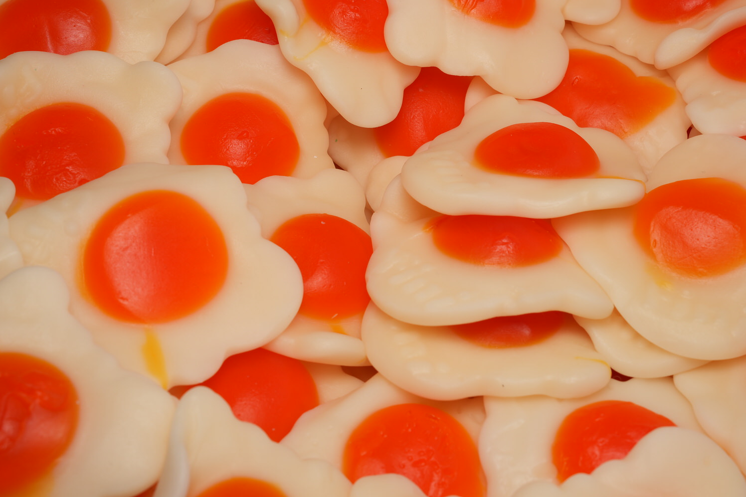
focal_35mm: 69
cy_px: 172
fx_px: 1423
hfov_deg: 29.2
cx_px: 494
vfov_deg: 19.8
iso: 125
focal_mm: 51.5
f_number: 13
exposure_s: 1/125
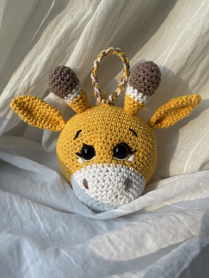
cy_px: 139
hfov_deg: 53.1
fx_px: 209
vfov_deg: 67.3
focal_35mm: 26
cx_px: 104
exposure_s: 1/486
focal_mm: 5.1
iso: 32
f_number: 1.6
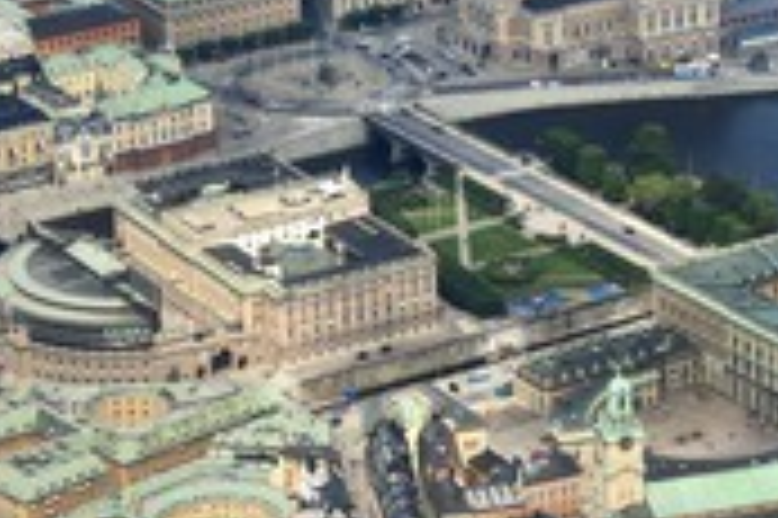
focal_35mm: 255
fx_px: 5506
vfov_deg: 5.4
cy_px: 441
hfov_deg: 8.0
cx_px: 830
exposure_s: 1/2500
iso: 100
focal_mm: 70
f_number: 2.8
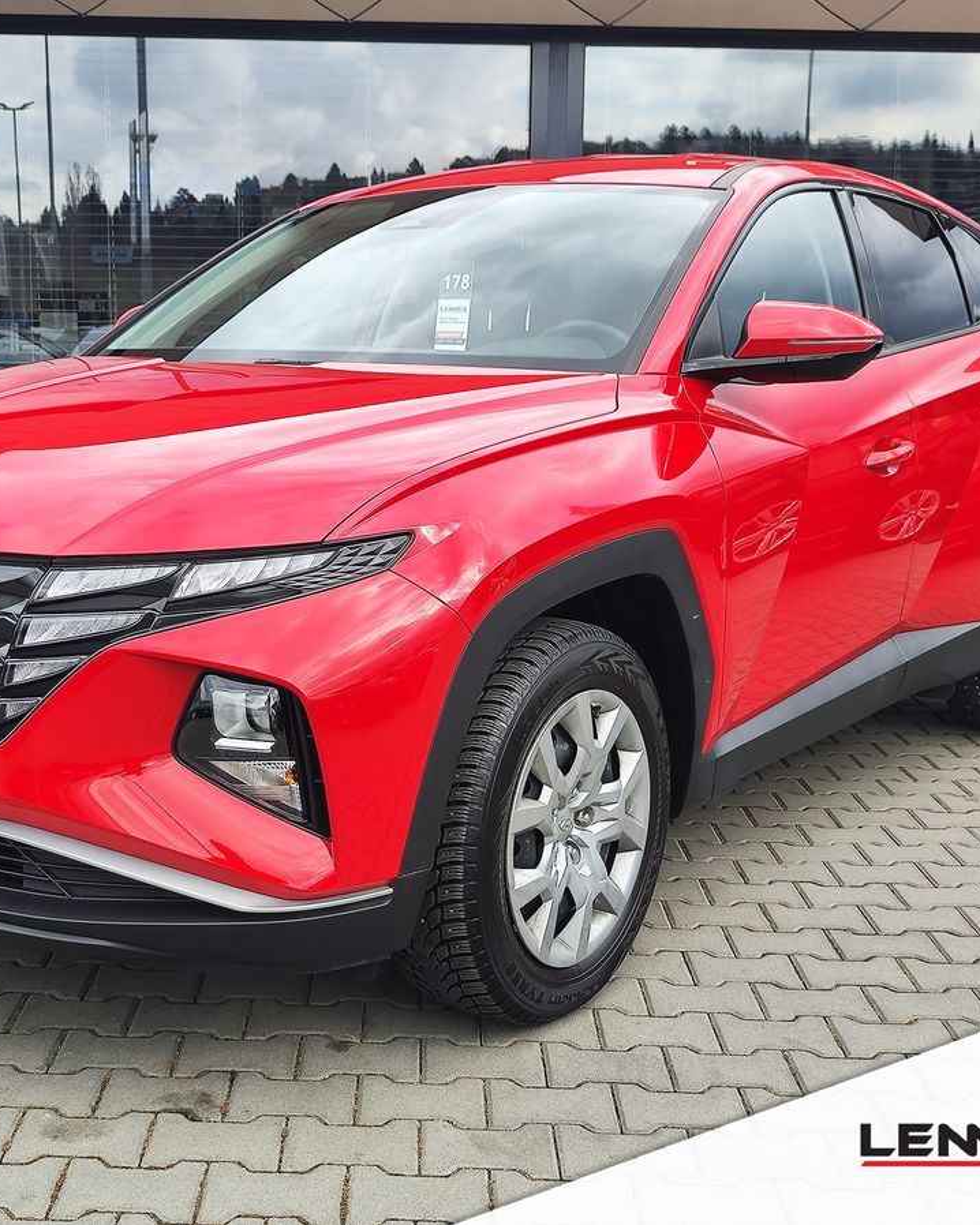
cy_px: 612
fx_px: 1088
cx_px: 362
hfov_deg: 48.0
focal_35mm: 30
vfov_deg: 58.8
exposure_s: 1/155
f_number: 1.69
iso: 50
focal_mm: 7.01
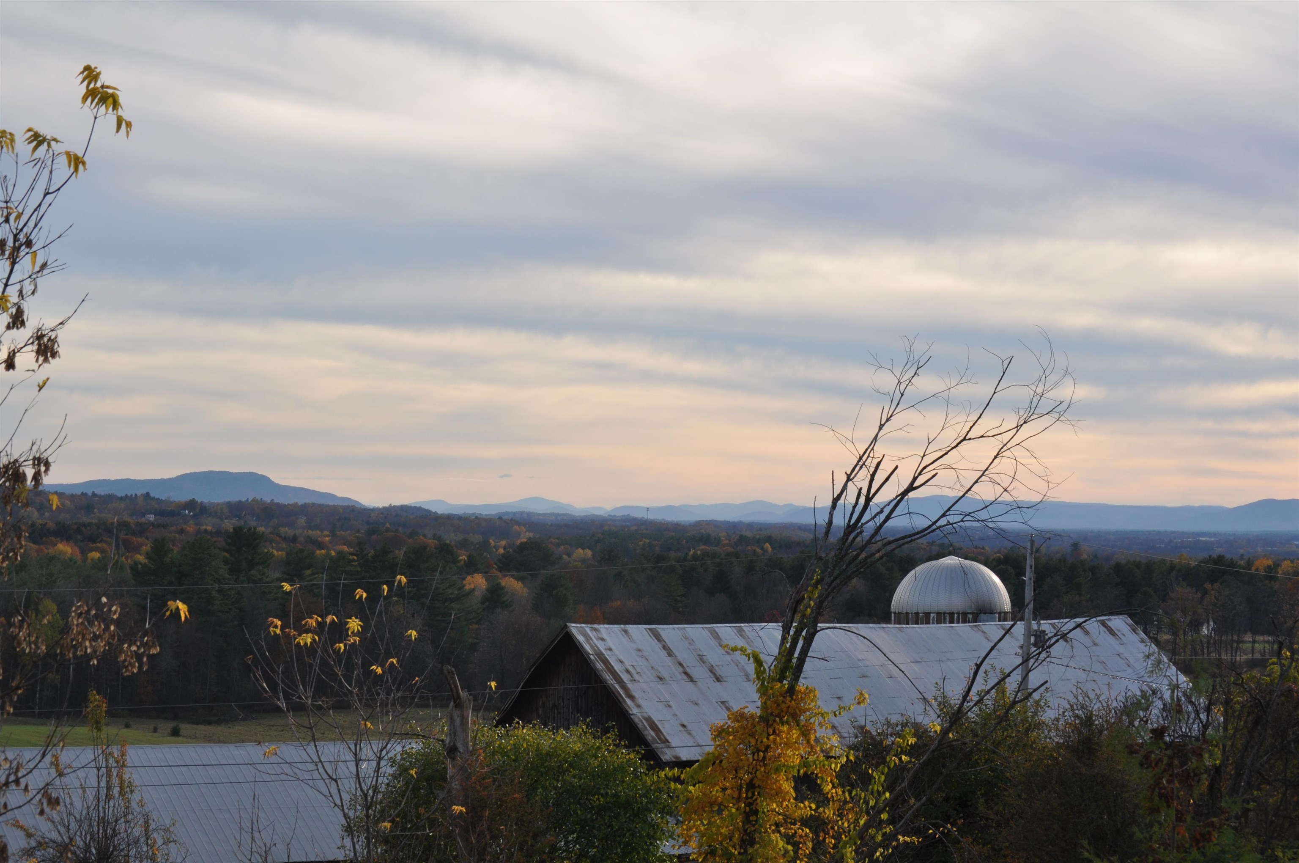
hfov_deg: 24.6
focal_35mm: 82
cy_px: 432
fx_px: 2973
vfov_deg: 16.5
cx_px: 650
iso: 200
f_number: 10
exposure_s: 1/200
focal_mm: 55
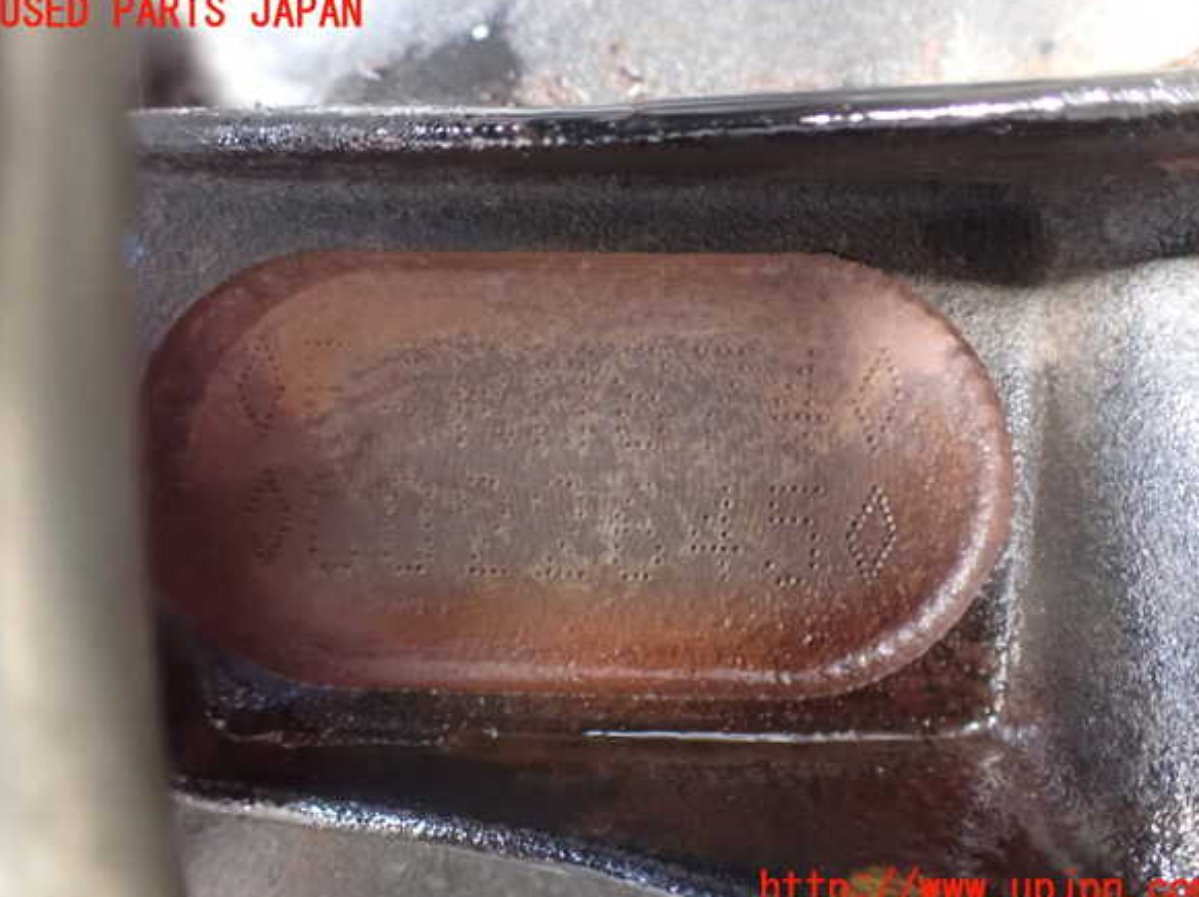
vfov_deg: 45.4
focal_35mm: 31
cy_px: 452
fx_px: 1073
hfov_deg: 58.4
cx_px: 607
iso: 1600
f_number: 2.3
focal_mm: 5.4
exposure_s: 1/30
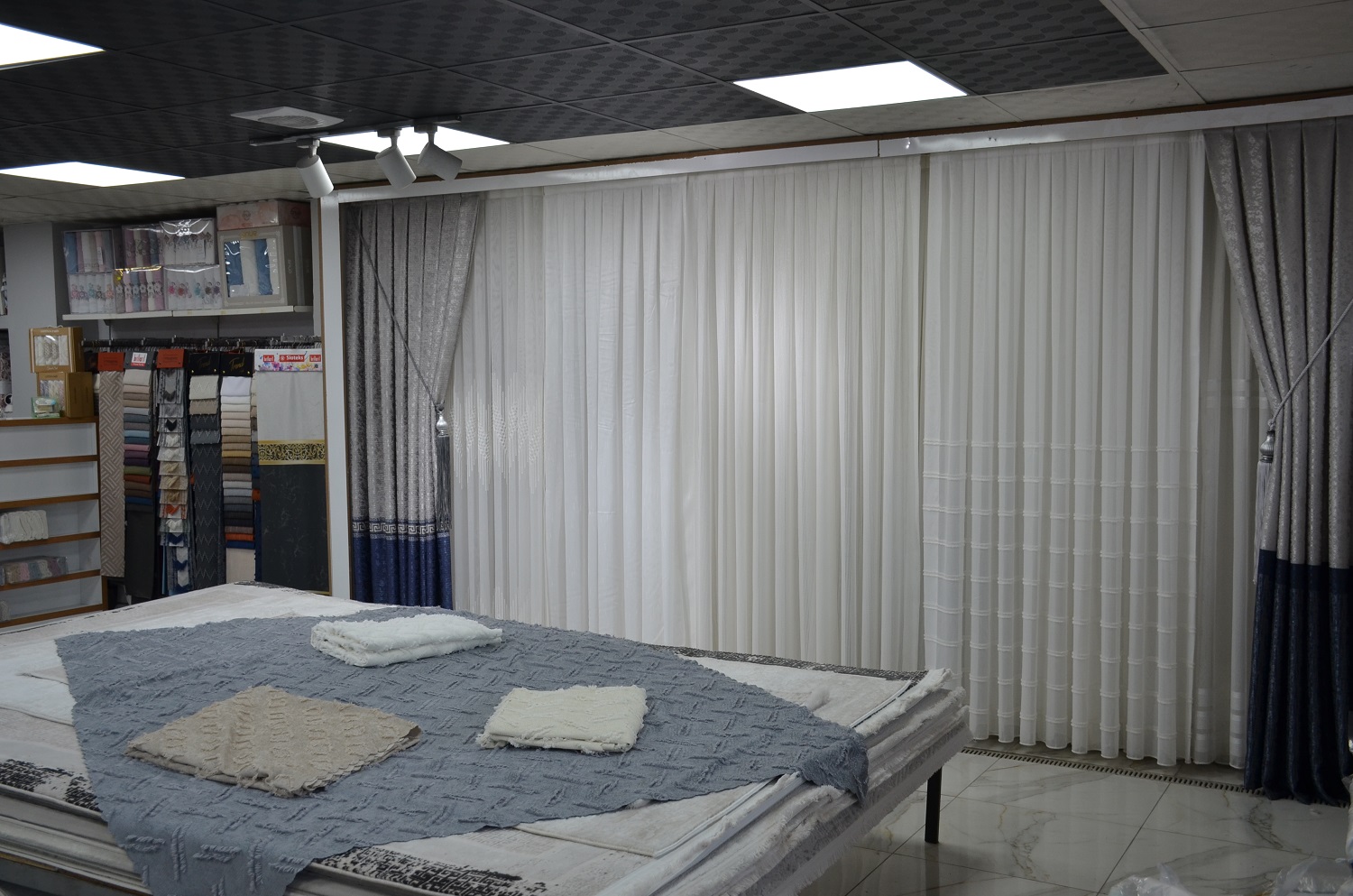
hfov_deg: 53.2
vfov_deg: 36.7
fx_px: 1350
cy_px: 448
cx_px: 676
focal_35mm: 36
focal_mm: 24
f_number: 5.6
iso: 320
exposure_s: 1/125
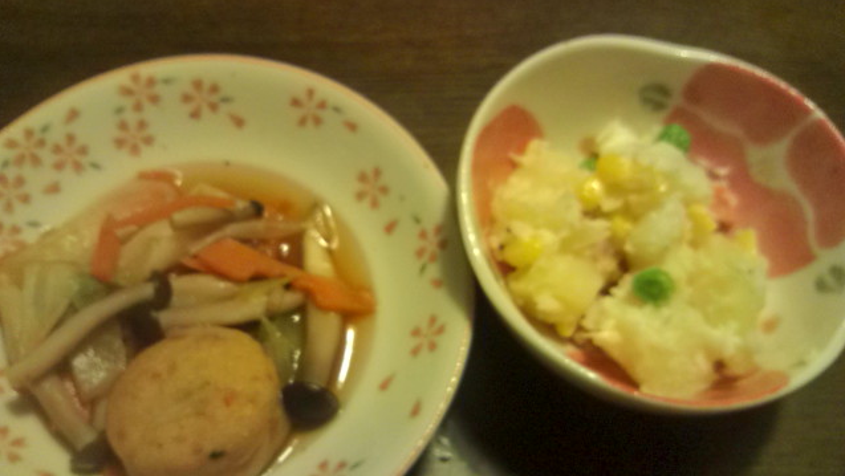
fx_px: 785
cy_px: 274
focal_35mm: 35
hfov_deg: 56.6
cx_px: 422
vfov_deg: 33.7
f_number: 2.8
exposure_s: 1/9.53
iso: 102
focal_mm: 3.3
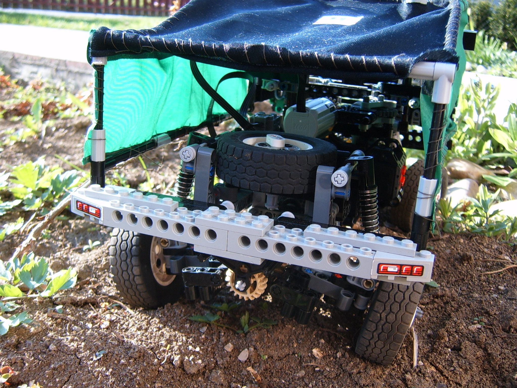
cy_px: 194
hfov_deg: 49.0
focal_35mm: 38
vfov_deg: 37.7
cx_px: 258
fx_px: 568
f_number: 2.8
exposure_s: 1/125
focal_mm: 5.8
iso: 63
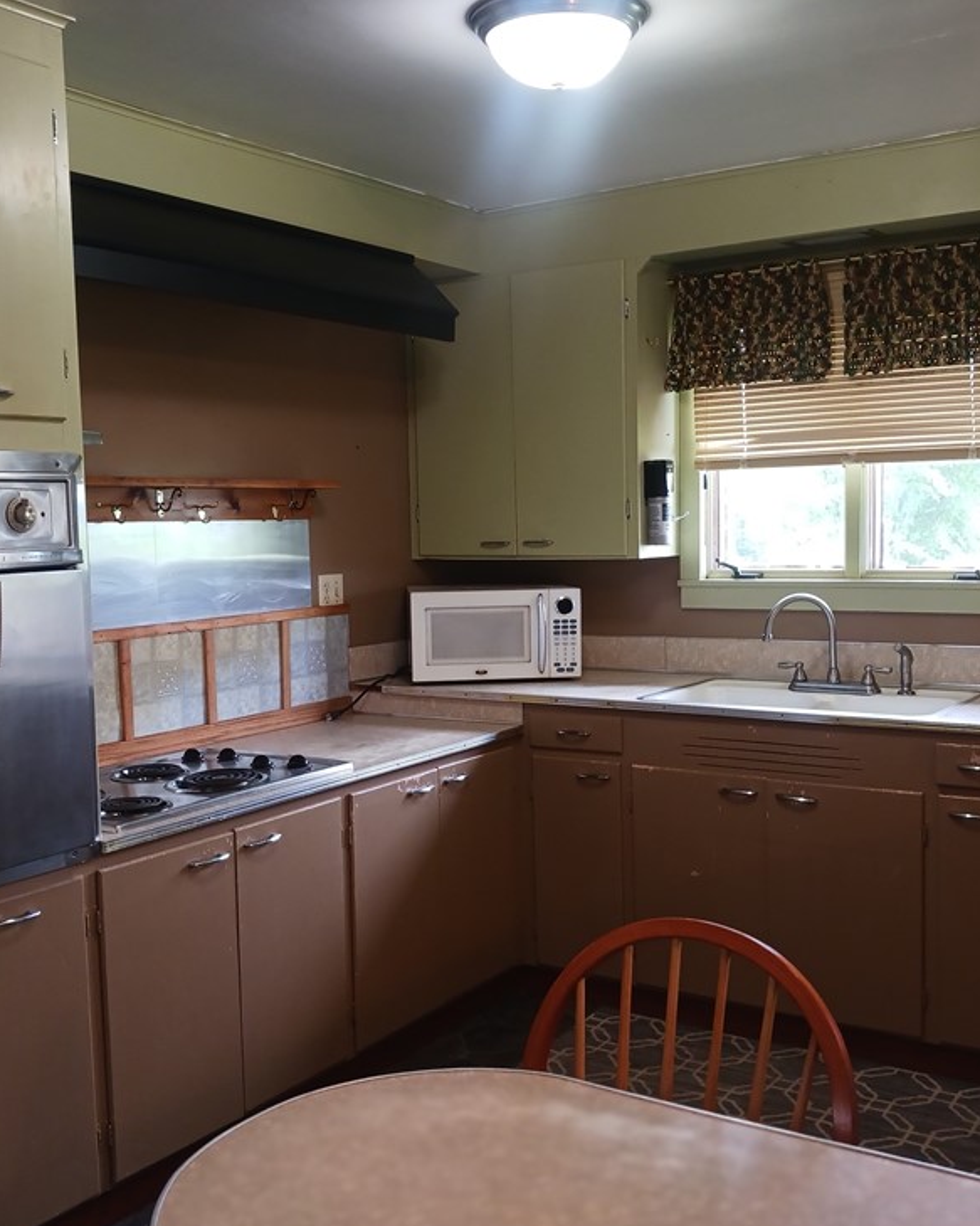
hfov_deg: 40.1
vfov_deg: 49.1
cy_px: 632
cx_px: 503
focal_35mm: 37
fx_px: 1342
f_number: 1.8
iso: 200
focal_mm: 4
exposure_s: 1/50
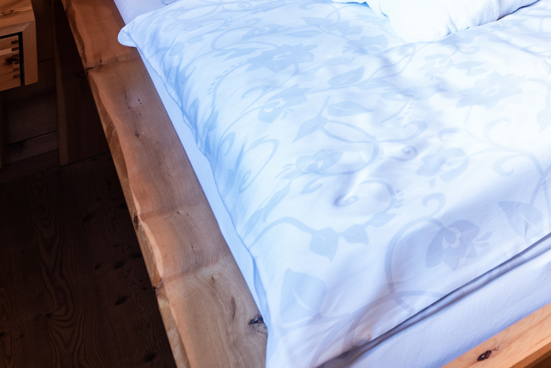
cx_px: 860
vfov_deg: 20.2
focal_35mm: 54
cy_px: -238
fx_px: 827
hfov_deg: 25.6
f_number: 6.3
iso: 100
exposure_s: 1.3
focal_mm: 16
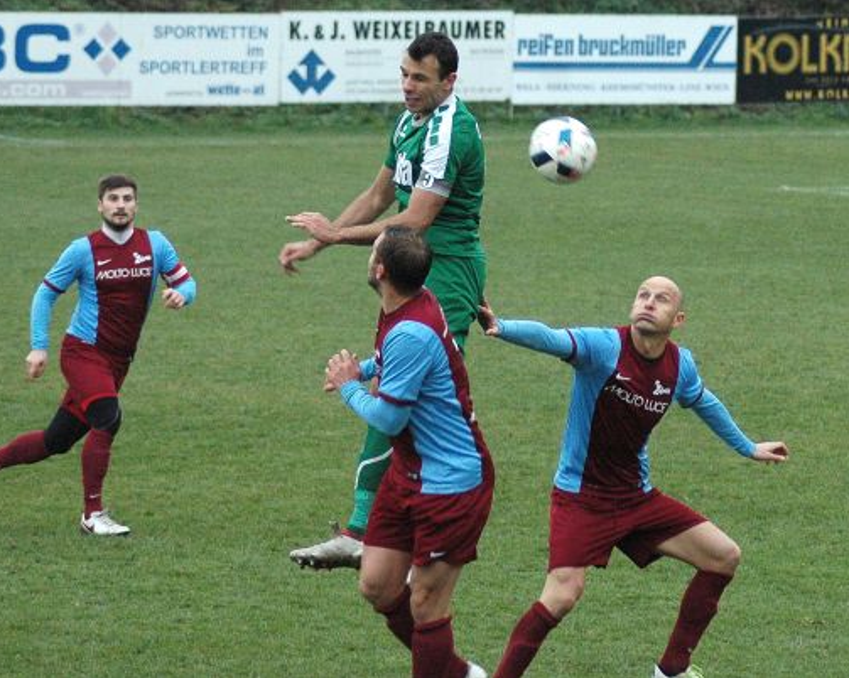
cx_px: 397
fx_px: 4797
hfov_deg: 10.1
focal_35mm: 191
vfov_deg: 8.1
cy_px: 340
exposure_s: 1/400
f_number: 4.2
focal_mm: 112
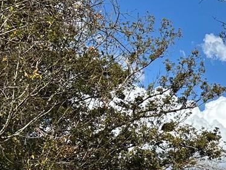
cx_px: 305
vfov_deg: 13.2
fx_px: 673
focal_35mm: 103
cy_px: 289
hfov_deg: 17.7
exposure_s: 1/5848
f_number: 1.78
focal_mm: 6.86
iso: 80
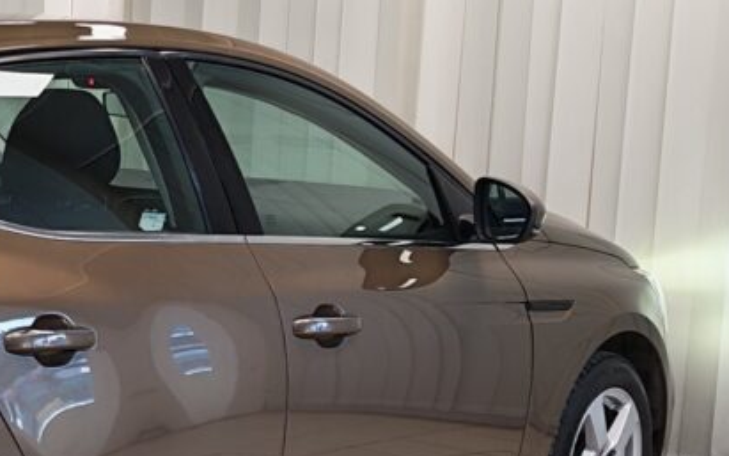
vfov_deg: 13.7
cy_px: 353
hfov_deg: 20.5
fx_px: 1888
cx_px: -133
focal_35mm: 95
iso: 80
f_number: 1.6
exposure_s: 1/50
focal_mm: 5.4
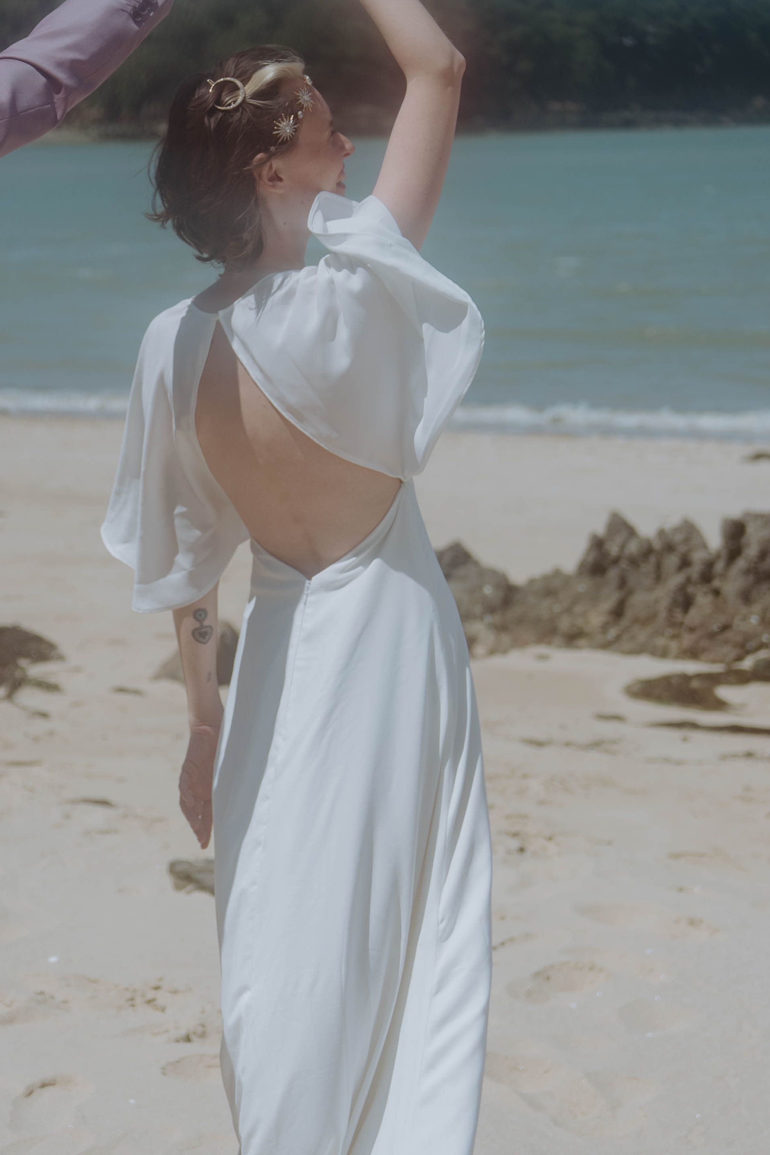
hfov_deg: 16.7
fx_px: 2612
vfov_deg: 24.9
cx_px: 162
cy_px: 429
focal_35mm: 81
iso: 100
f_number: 2.8
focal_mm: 39.2
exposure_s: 1/3200
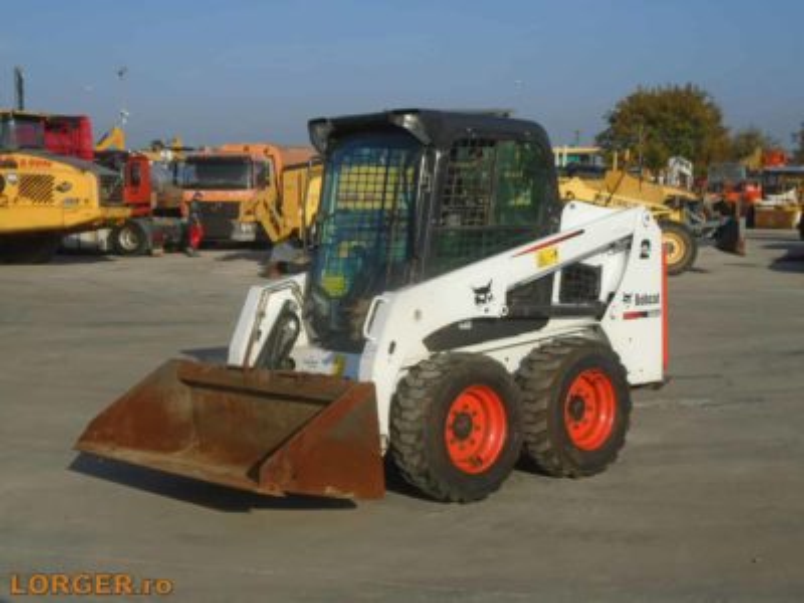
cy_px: 302
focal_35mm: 58
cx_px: 402
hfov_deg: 33.2
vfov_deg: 25.2
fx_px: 1347
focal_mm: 10.2
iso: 100
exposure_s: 1/800
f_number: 4.9
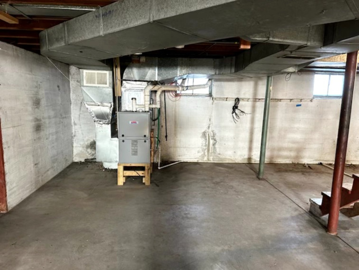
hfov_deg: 71.6
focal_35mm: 24
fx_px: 249
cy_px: 135
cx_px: 180
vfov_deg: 56.8
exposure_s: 1/60
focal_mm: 6.86
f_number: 1.78
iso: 320
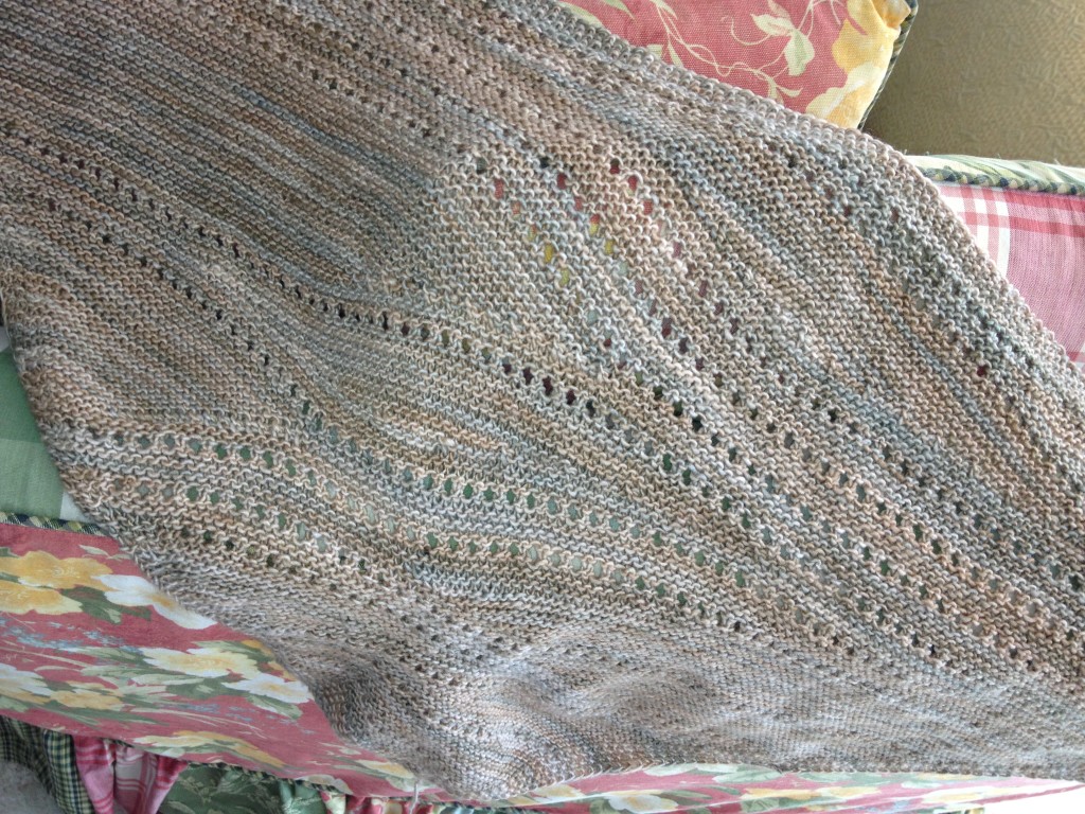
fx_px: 1097
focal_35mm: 35
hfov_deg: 52.6
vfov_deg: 40.7
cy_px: 407
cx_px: 542
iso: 50
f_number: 2.4
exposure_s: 1/39
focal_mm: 4.28
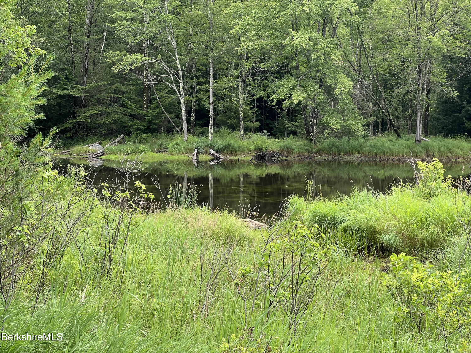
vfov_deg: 19.1
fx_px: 1048
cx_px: 236
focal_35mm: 77
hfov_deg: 25.3
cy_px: 176
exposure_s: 1/119
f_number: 2.8
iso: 32
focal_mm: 9
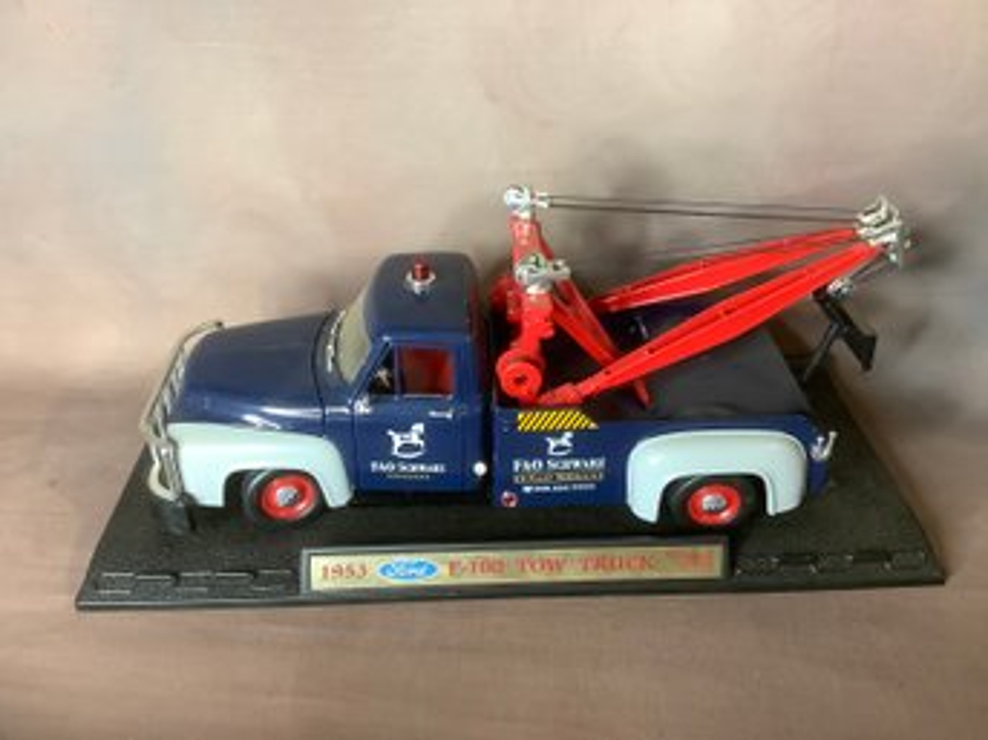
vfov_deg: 45.4
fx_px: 884
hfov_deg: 58.4
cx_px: 494
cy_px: 370
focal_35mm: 31
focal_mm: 3.3
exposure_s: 1/60
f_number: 2.4
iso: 200
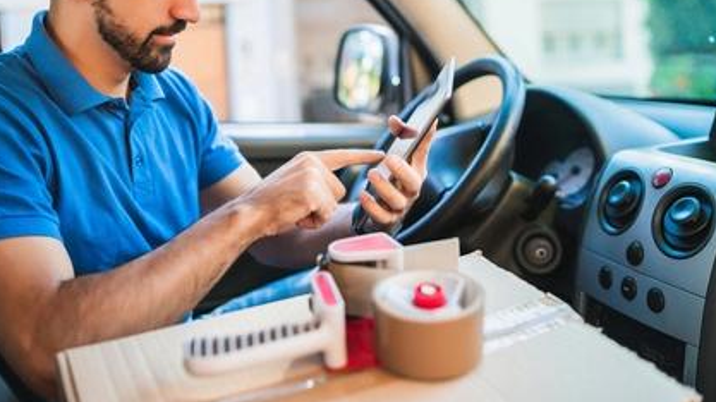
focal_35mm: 44
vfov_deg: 26.9
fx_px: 835
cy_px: 125
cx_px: 311
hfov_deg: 46.3
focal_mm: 35
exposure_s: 1/160
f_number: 2
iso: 100
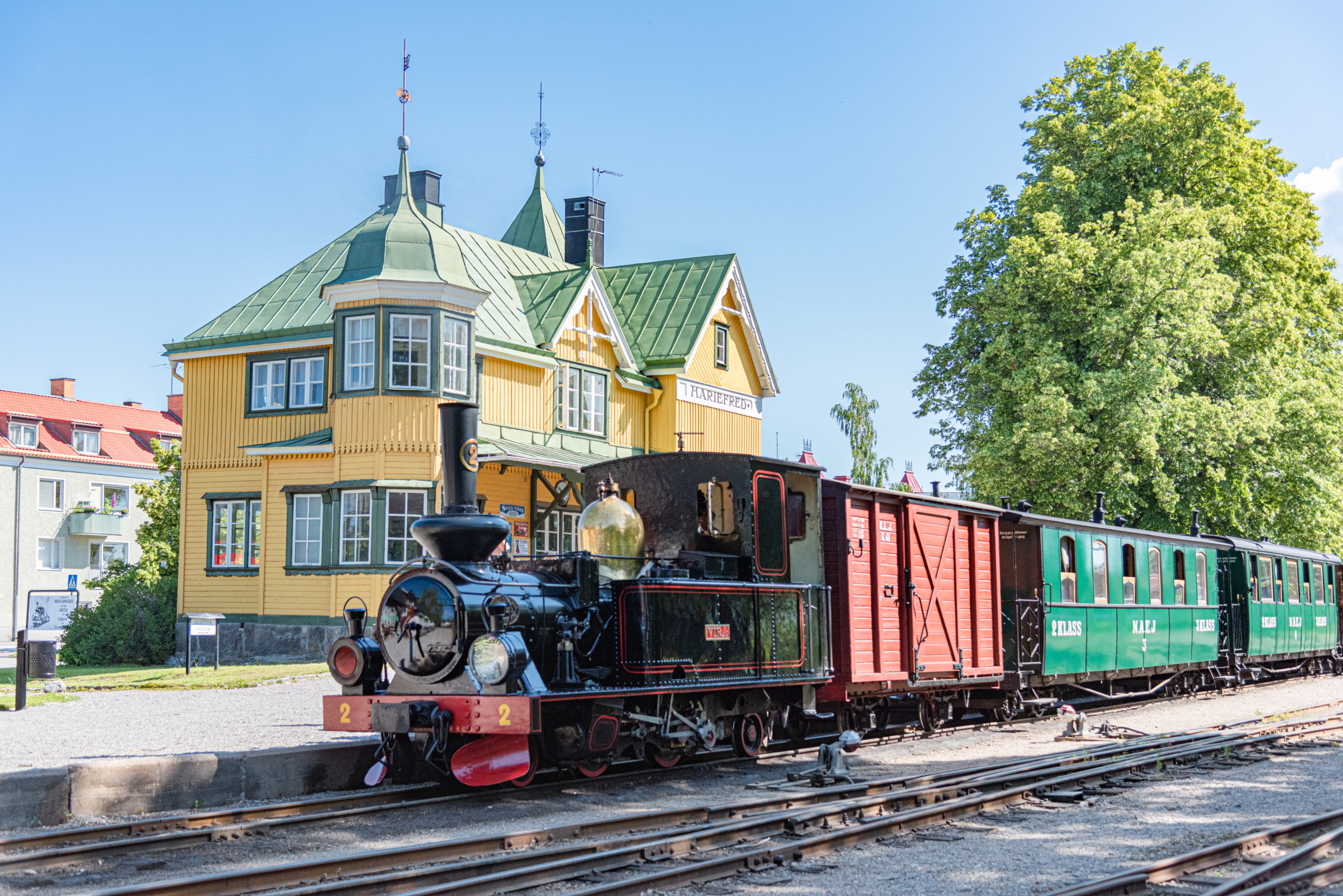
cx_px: 672
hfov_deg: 44.5
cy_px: 448
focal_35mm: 44
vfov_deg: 30.5
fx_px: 1642
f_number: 4.5
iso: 640
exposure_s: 1/2500
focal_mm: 44
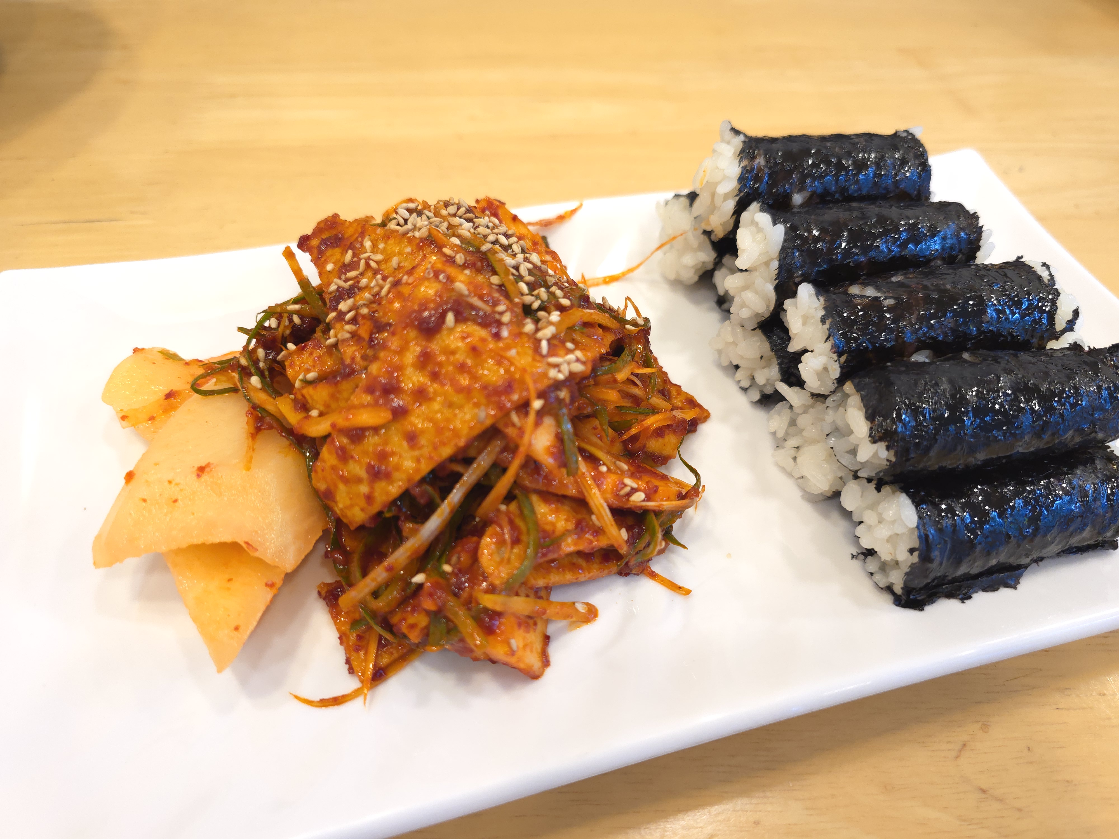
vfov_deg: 58.9
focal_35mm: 23
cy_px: 420
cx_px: 560
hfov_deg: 73.9
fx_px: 744
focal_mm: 6.3
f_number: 1.7
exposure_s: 1/60
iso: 200
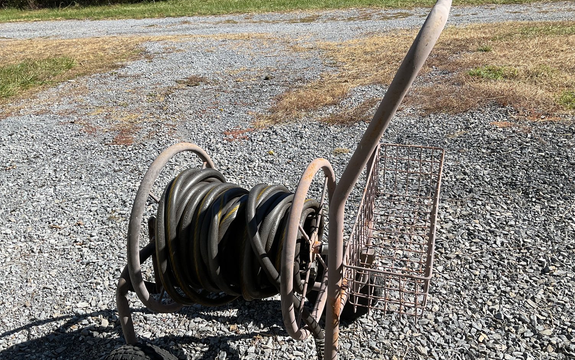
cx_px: 290
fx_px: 486
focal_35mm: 31
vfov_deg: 40.6
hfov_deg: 61.2
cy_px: 194
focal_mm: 3
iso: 16
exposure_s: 1/1626
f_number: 1.8
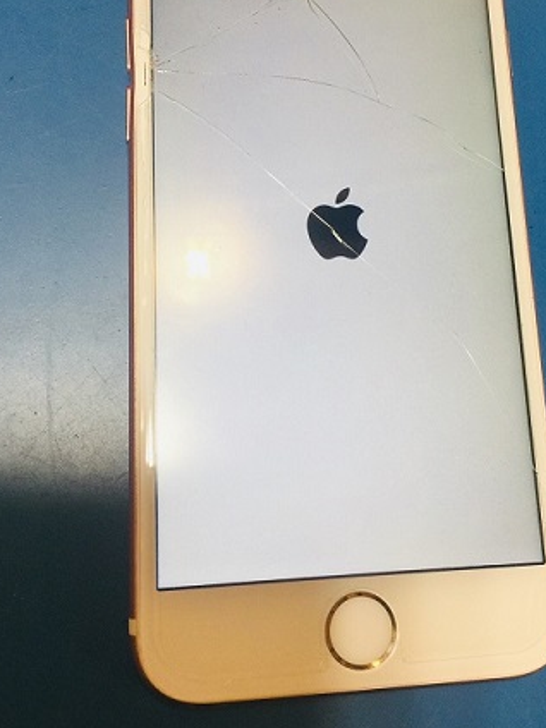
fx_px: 862
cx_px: 319
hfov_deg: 35.1
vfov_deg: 45.4
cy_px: 271
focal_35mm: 41
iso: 40
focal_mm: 4.15
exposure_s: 1/30
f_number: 2.2
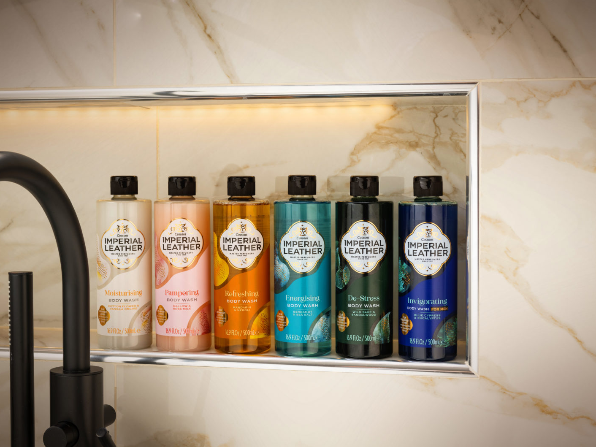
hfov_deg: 31.7
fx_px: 1050
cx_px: 278
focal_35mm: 61
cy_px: 224
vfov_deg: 24.0
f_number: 11
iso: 160
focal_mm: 56
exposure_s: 1/40
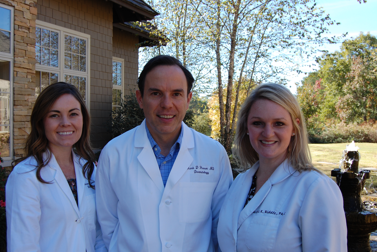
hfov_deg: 48.5
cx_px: 187
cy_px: 129
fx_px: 419
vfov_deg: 33.4
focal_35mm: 40
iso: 200
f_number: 8
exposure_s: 1/125
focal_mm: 26
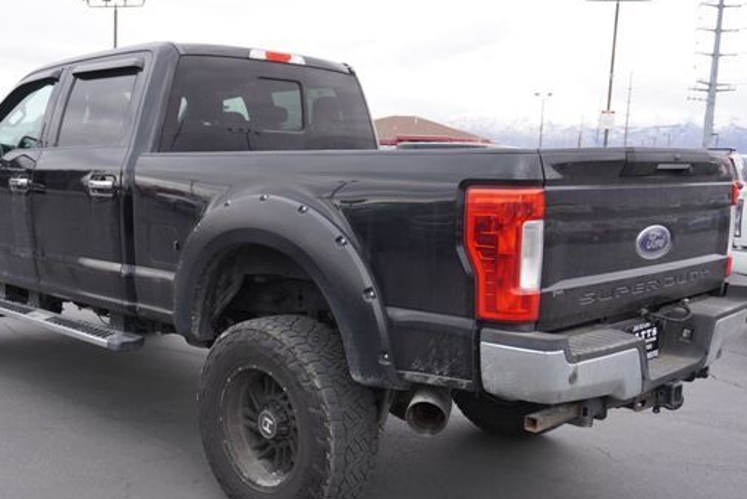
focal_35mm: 40
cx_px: 307
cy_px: 283
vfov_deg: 33.7
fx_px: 823
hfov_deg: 48.6
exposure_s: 1/60
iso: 125
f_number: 4
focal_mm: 21
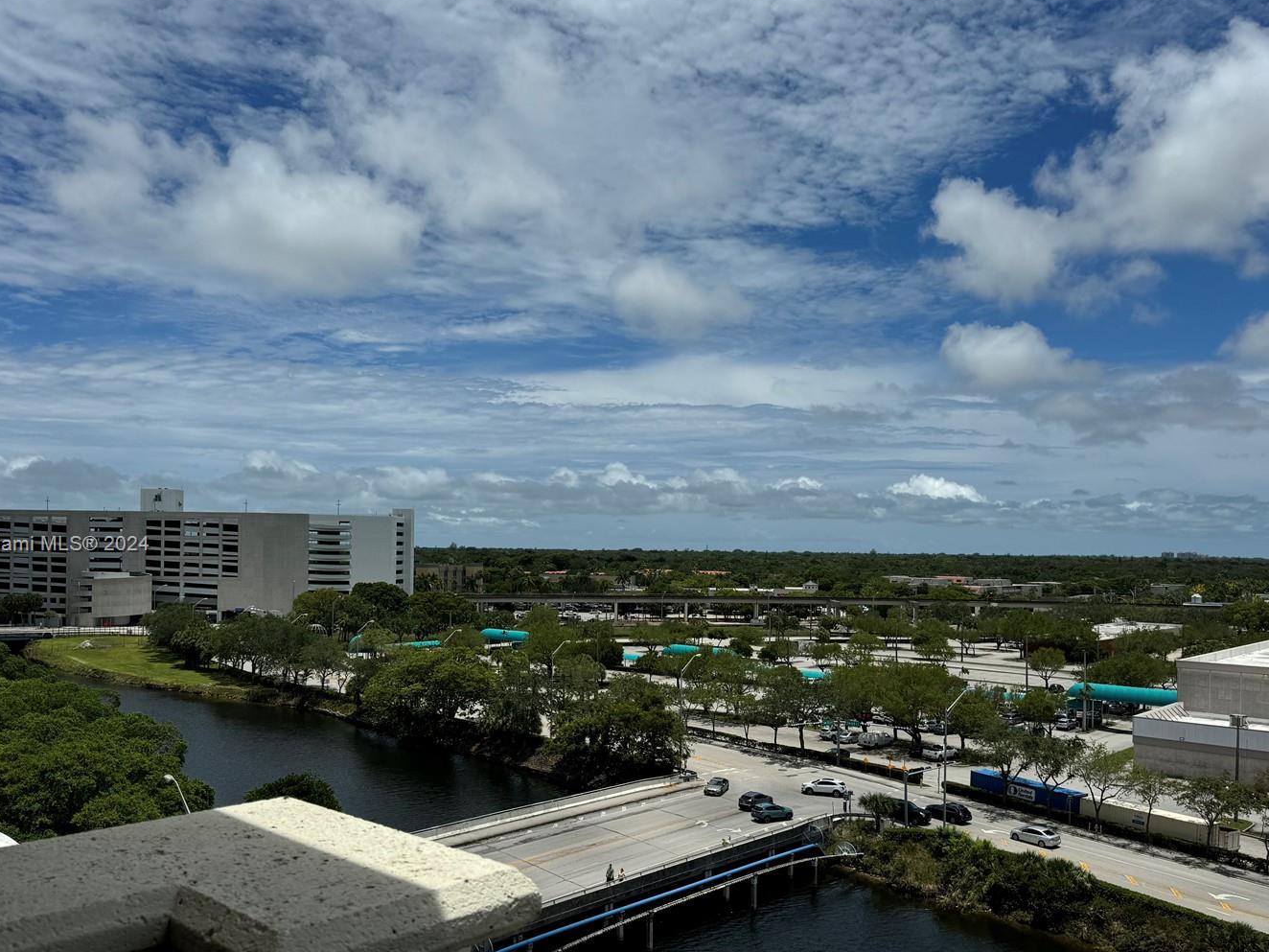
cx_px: 610
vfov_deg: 48.1
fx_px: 1063
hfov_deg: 61.6
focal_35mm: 29
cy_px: 546
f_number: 1.78
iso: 80
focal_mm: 6.76
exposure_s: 1/12346
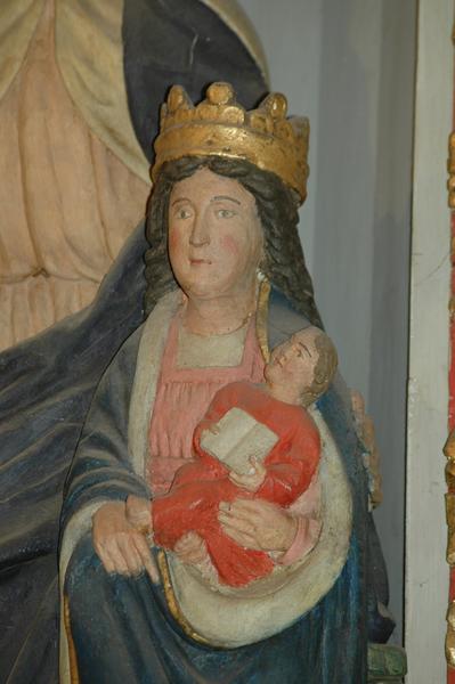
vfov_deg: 10.2
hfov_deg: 6.8
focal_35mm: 202
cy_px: 342
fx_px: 3845
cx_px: 228
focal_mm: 135
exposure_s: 1/60
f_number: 4.5
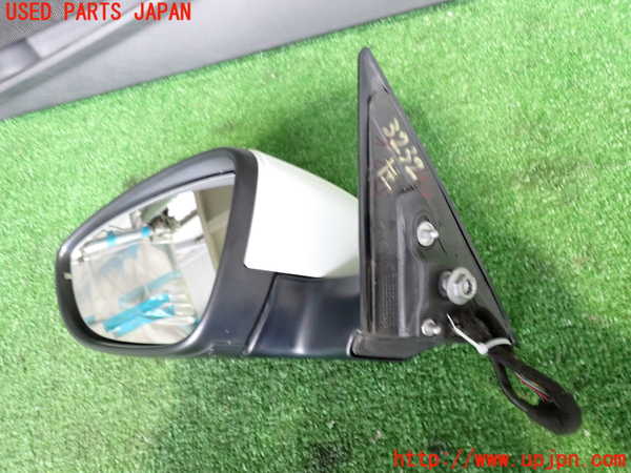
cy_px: 236
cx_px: 316
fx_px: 547
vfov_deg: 46.8
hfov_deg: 60.0
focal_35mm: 30
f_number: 2.3
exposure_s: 1/25
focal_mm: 5.4
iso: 800
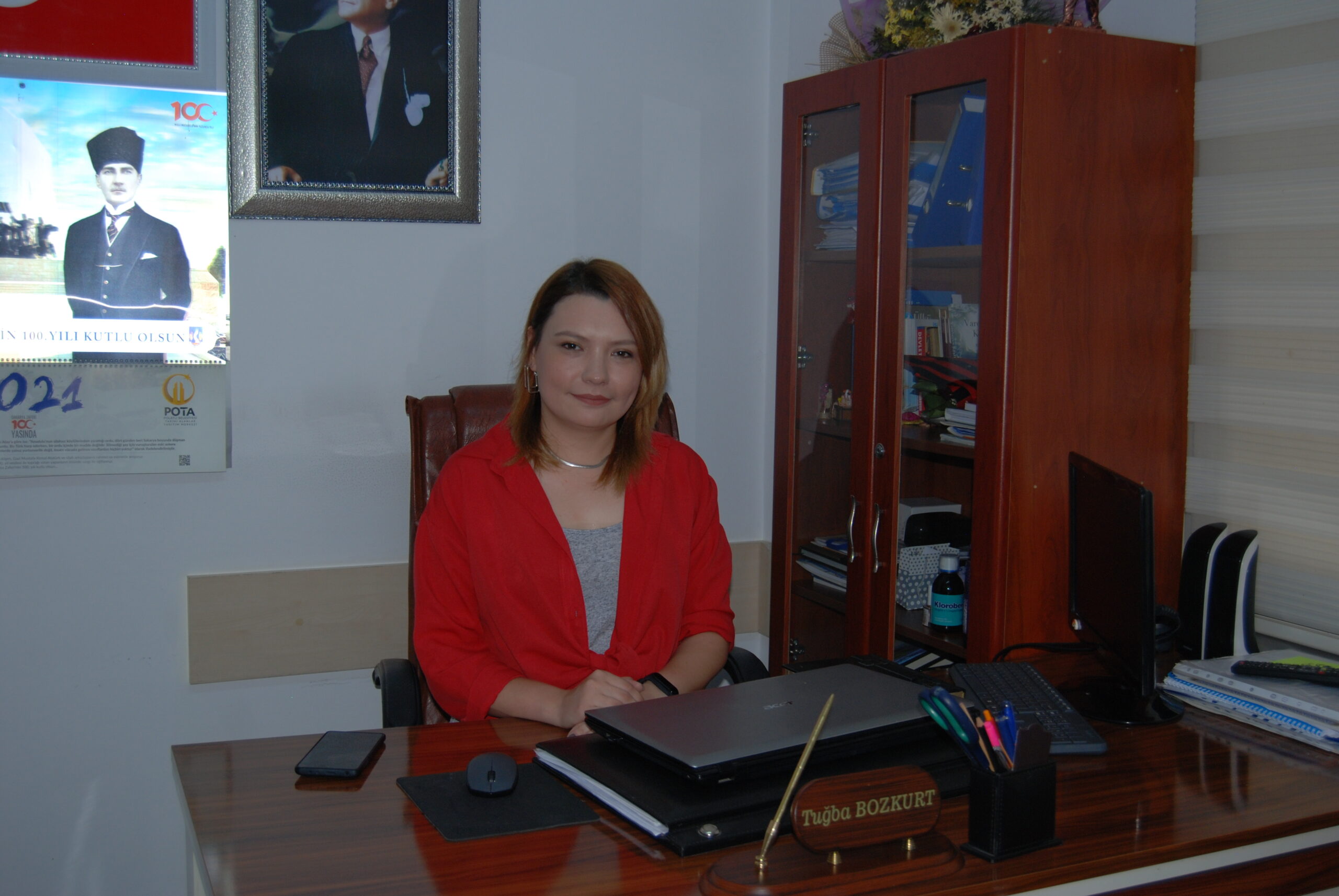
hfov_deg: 49.5
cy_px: 448
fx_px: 1452
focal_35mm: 39
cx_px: 670
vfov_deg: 34.3
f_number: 4
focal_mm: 26
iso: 200
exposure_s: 1/60
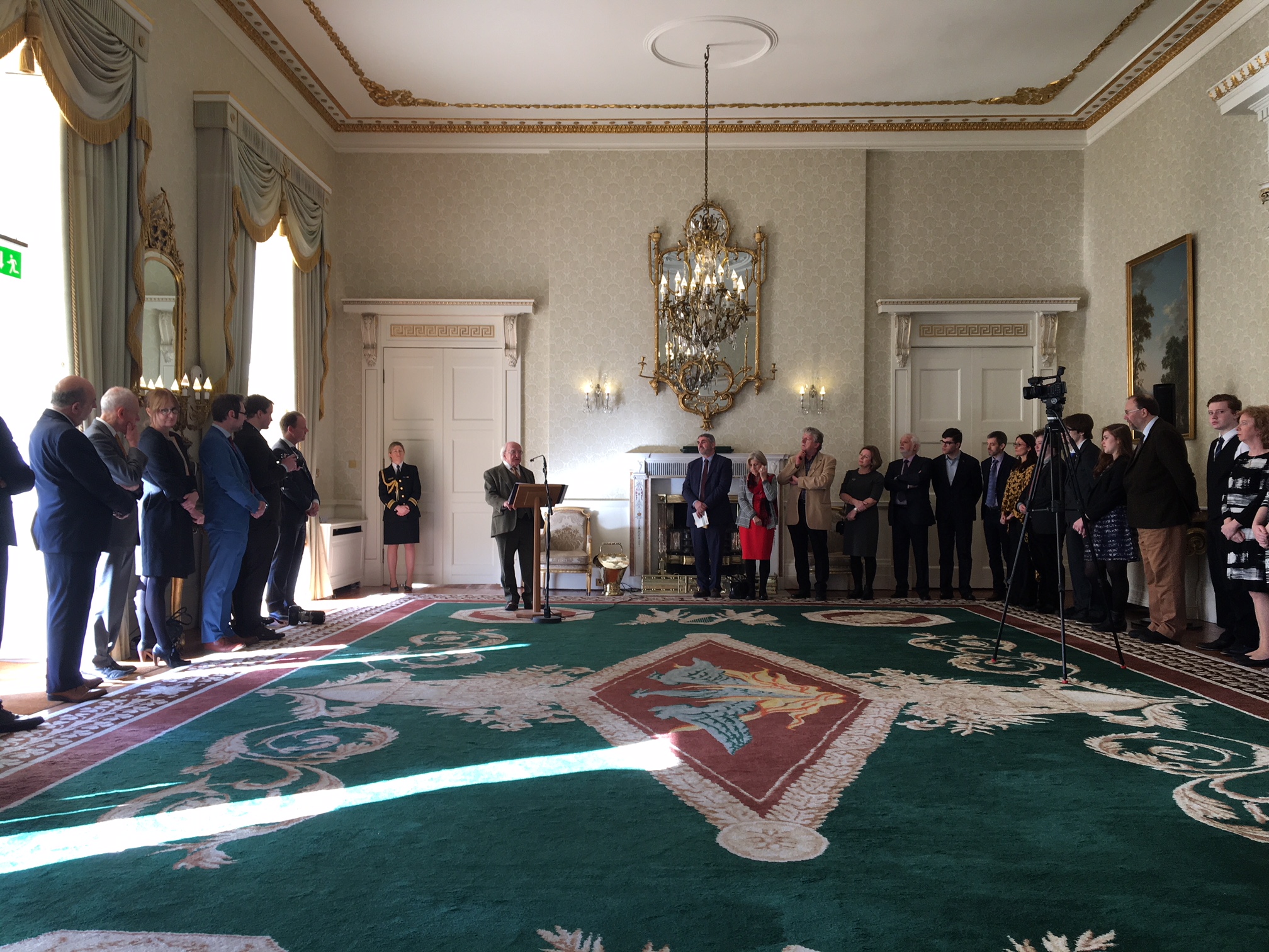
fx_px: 1063
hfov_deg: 61.7
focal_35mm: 29
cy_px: 476
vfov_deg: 48.2
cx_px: 634
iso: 32
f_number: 2.2
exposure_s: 1/50
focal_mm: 4.15
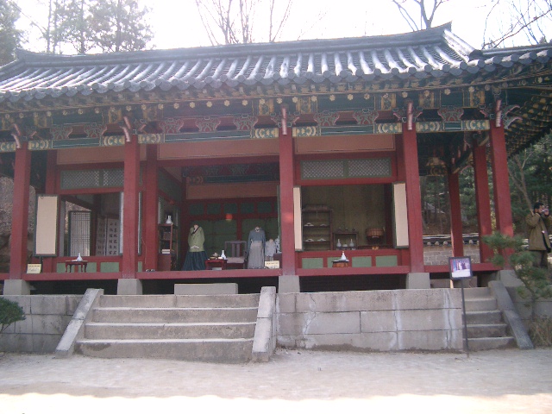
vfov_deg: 38.7
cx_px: 276
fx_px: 590
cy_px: 207
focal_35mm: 37
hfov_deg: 50.1
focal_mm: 7.6
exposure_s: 1/400
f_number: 2.6
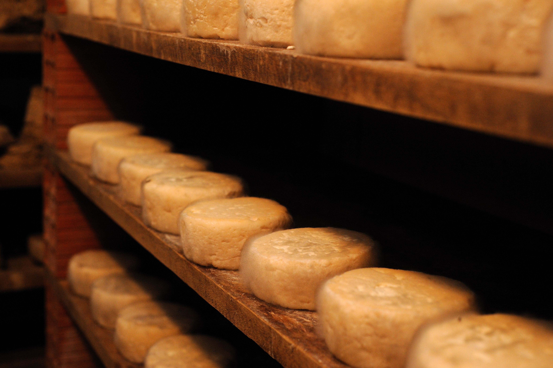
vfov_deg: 26.9
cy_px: 184
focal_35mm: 50
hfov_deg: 39.6
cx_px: 276
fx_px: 767
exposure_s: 1/60
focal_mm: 50
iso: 2000
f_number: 6.3
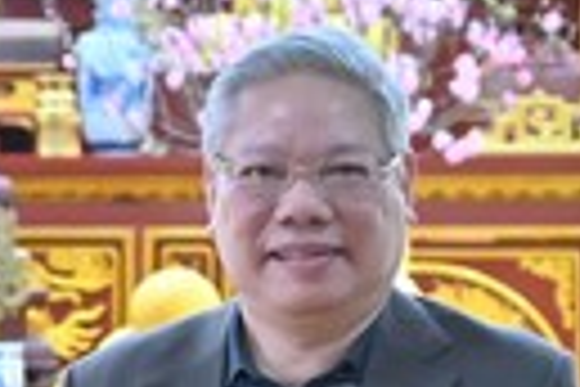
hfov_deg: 7.4
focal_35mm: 277
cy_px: 333
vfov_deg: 5.0
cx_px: -81
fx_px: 4462
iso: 3200
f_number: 4.5
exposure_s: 1/100
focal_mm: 55
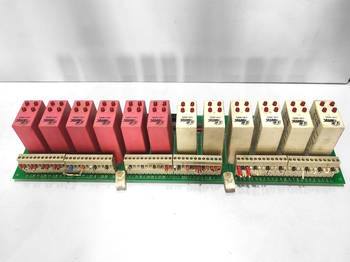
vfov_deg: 54.8
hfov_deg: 69.4
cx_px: 175
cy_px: 131
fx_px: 253
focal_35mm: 25
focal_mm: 5.43
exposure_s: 1/33
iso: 642
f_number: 1.89
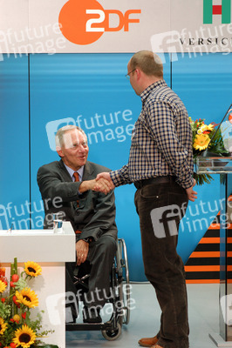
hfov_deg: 6.8
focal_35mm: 202
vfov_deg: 10.2
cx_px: 116
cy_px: 174
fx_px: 1961
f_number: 6.3
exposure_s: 1/60
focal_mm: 135
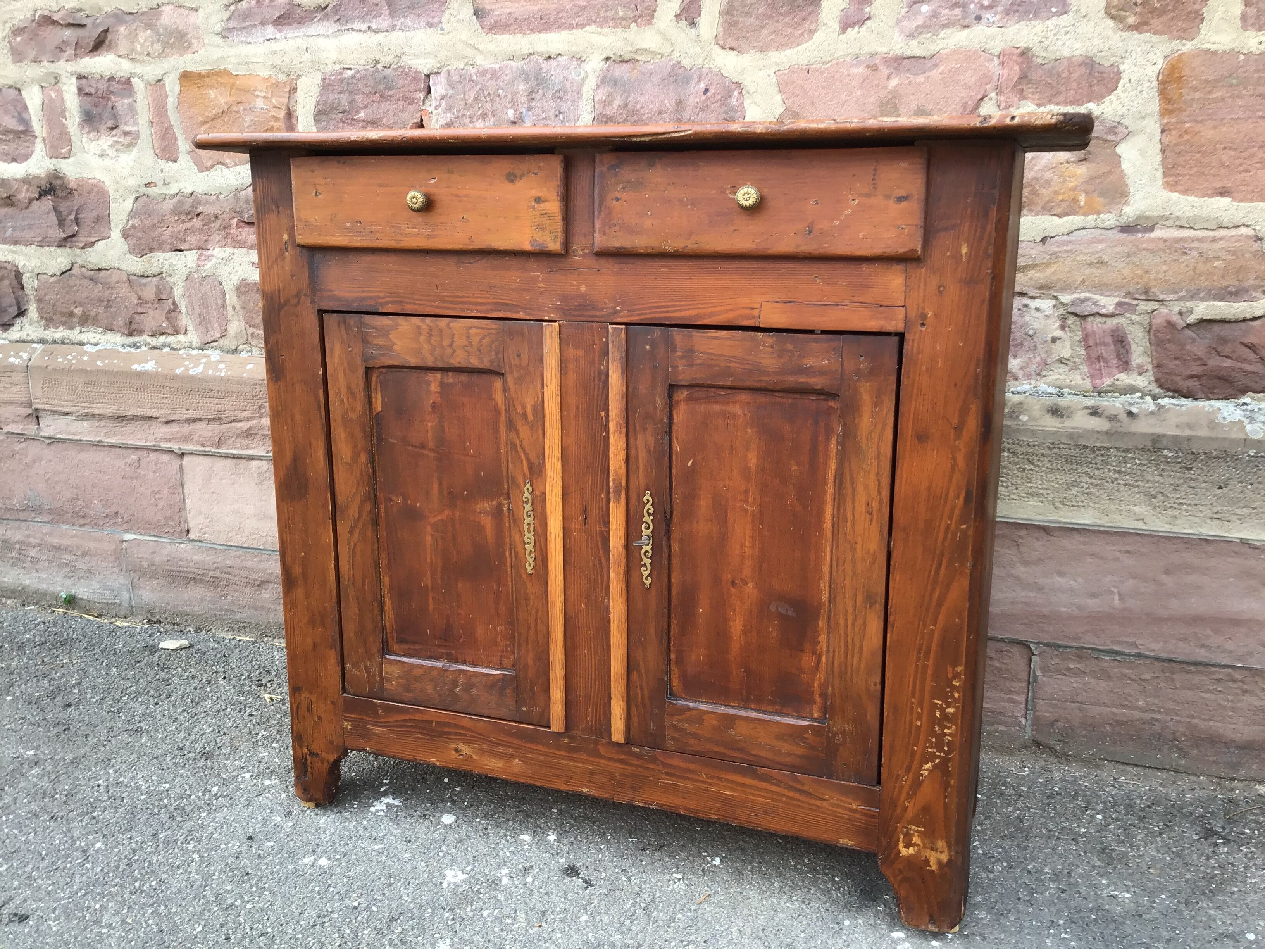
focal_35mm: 31
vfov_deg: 45.4
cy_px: 474
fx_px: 1133
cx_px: 632
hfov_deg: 58.4
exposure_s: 1/100
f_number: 2.4
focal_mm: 3.3
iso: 32
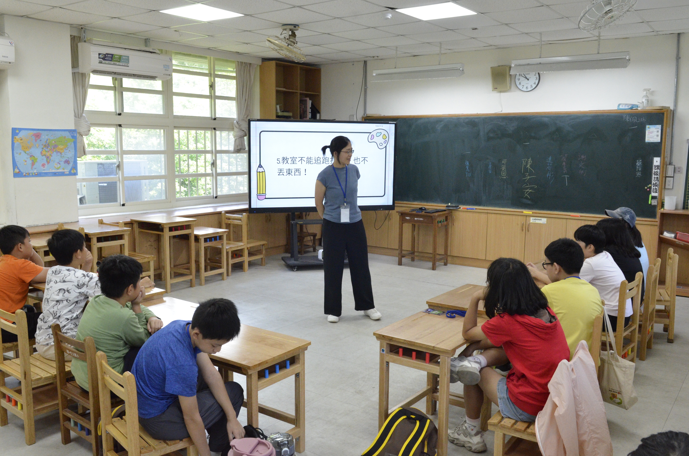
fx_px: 630
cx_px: 344
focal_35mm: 33
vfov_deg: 39.8
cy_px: 228
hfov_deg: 57.3
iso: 3200
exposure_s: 1/125
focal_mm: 22
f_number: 9
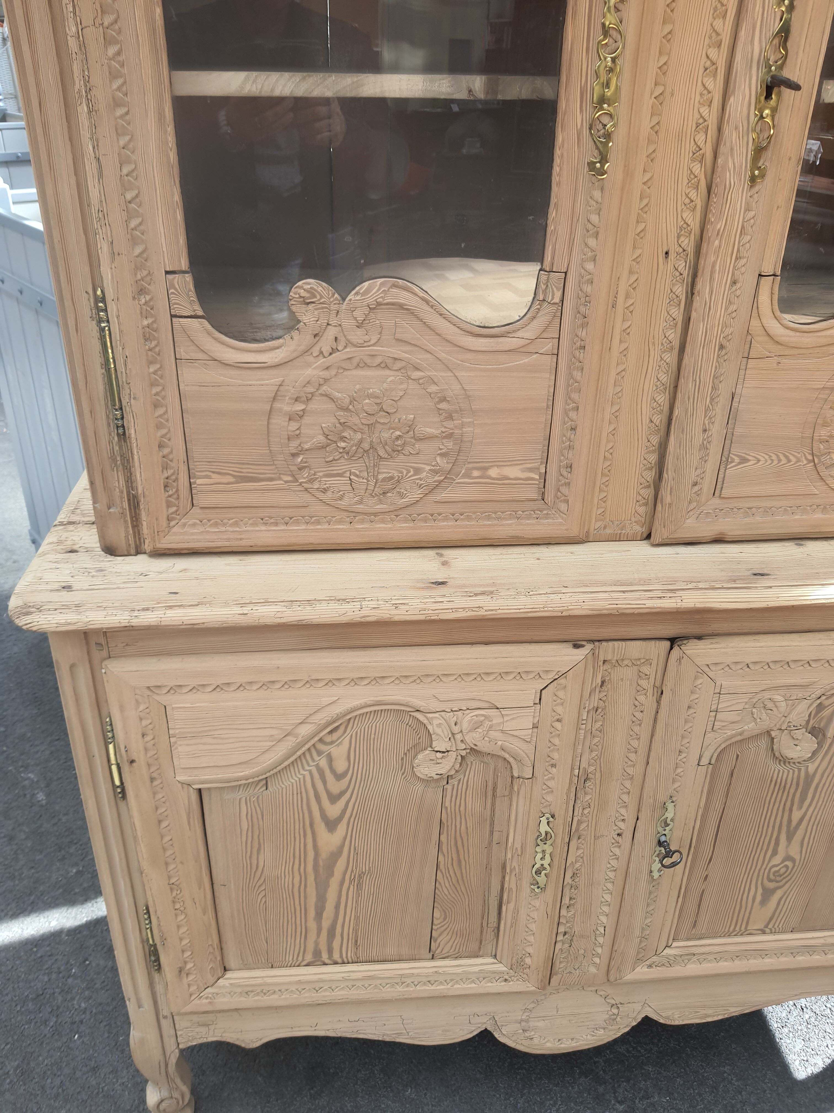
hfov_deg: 53.1
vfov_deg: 67.3
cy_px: 556
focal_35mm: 26
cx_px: 417
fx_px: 835
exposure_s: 1/114
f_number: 1.7
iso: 50
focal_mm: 4.32
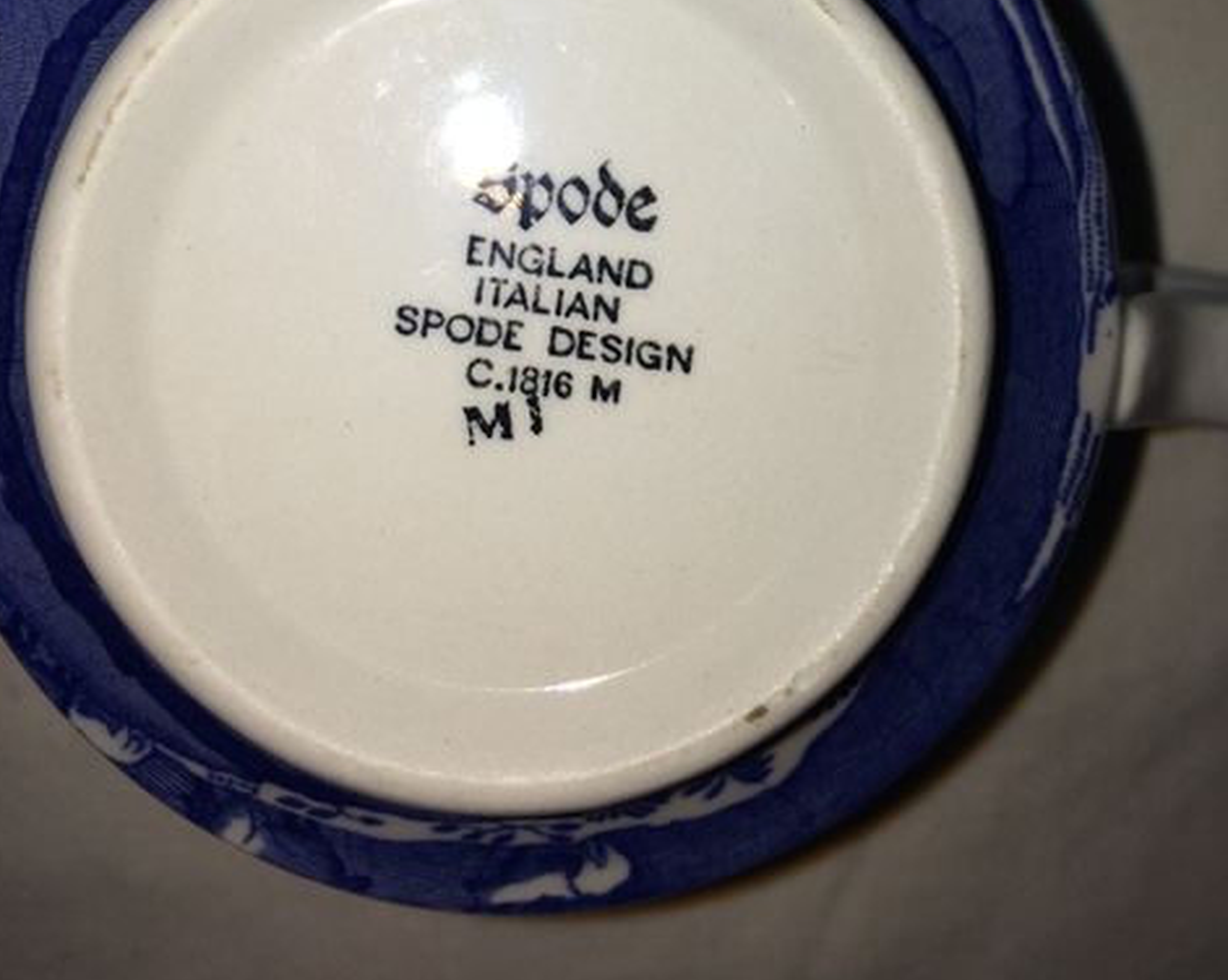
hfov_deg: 43.8
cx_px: 641
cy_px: 129
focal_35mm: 42
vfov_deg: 34.0
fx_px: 1525
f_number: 2.2
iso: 32
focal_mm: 4.12
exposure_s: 1/855
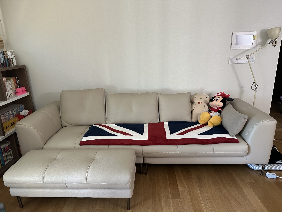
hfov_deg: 71.6
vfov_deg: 56.8
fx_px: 196
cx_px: 141
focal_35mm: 24
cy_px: 106
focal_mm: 6.86
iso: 500
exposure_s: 1/60
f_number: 1.78
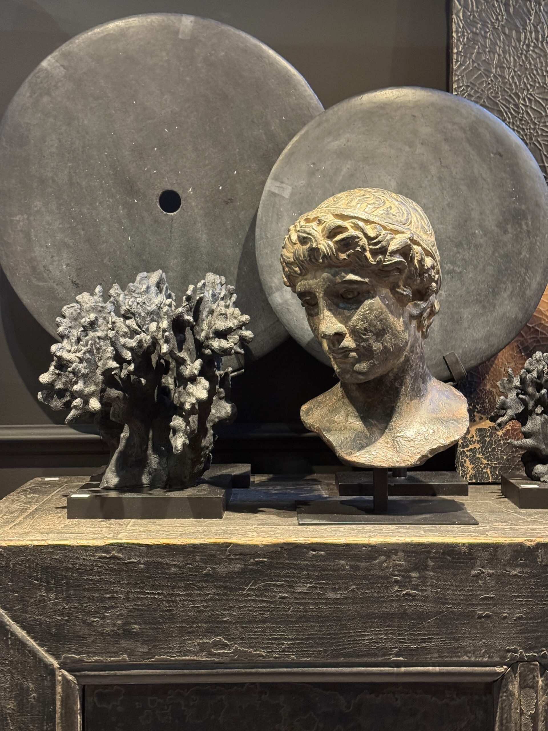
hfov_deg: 30.3
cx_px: 274
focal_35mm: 48
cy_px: 366
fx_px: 1013
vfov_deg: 39.7
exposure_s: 1/25
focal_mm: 6.76
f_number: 1.78
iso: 400
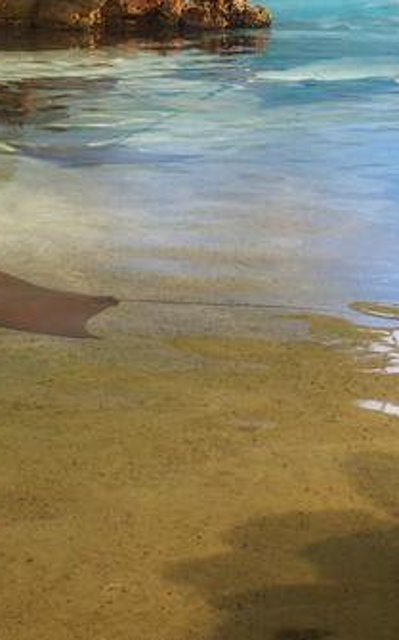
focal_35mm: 97
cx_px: 38
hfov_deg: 13.3
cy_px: 319
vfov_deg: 21.4
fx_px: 1690
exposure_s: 1/60
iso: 400
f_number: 2.8
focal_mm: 14.5
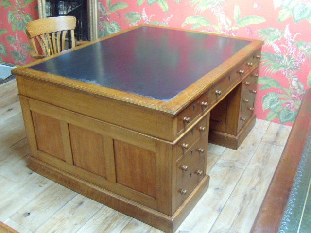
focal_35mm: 36
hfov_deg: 51.4
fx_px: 323
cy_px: 116
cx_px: 156
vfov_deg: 39.7
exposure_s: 1/8
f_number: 3.6
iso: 500
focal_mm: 6.4
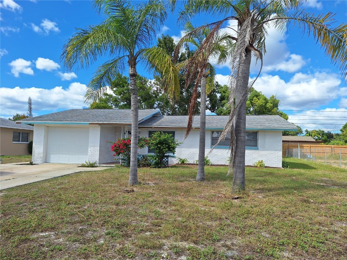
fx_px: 231
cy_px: 130
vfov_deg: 58.9
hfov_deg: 73.9
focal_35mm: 23
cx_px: 174
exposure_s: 1/3175
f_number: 1.8
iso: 40
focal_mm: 5.54
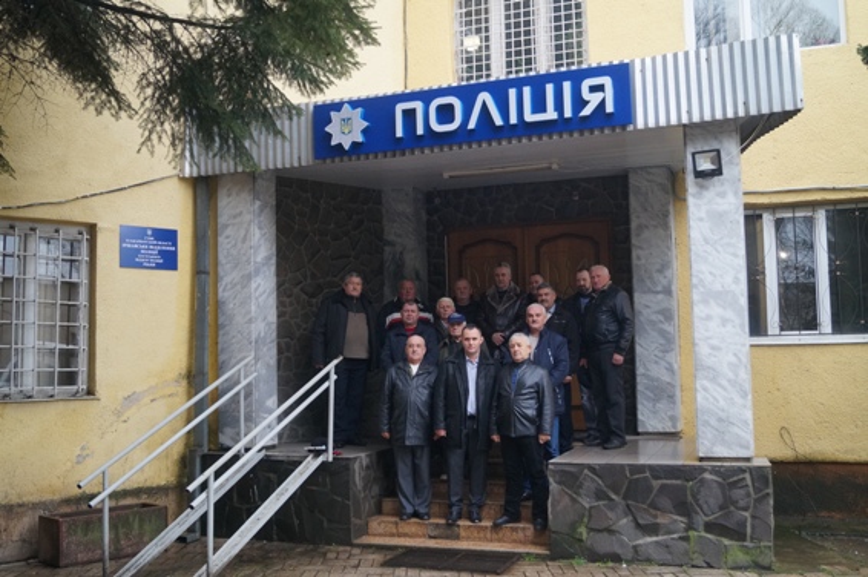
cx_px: 434
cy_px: 288
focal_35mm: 36
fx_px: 867
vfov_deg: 36.8
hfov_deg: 53.2
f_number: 4
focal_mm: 24
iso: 800
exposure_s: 1/160
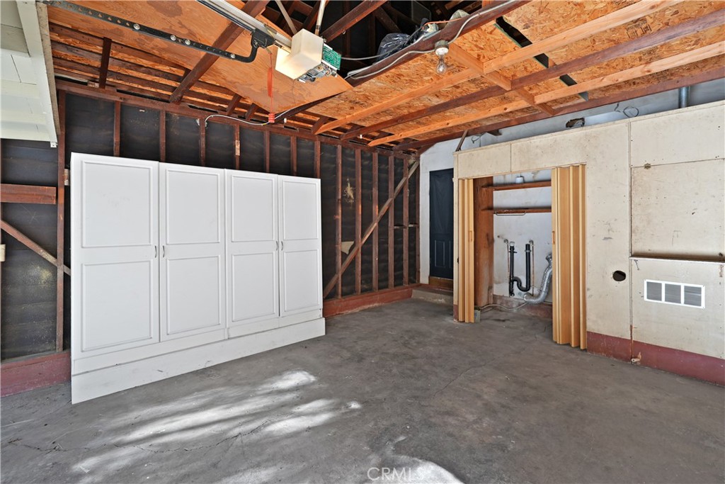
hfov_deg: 96.7
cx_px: 362
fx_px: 322
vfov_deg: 73.8
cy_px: 242
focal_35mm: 16
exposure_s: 1/15
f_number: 4
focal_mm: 16
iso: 100
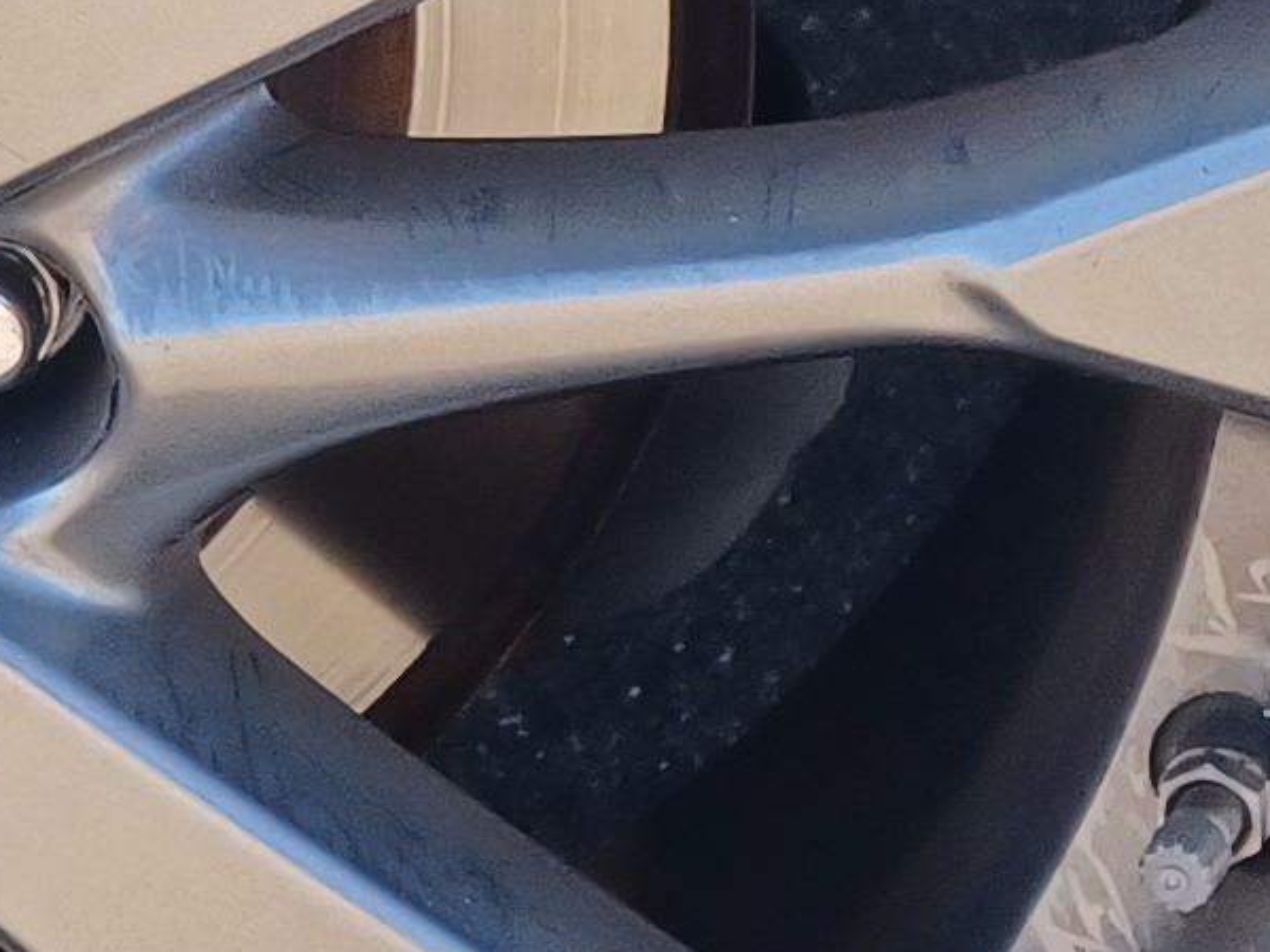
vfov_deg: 8.8
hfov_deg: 11.6
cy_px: -51
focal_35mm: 167
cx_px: -267
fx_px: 6126
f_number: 1.8
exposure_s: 1/100
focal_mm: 4.6
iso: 50
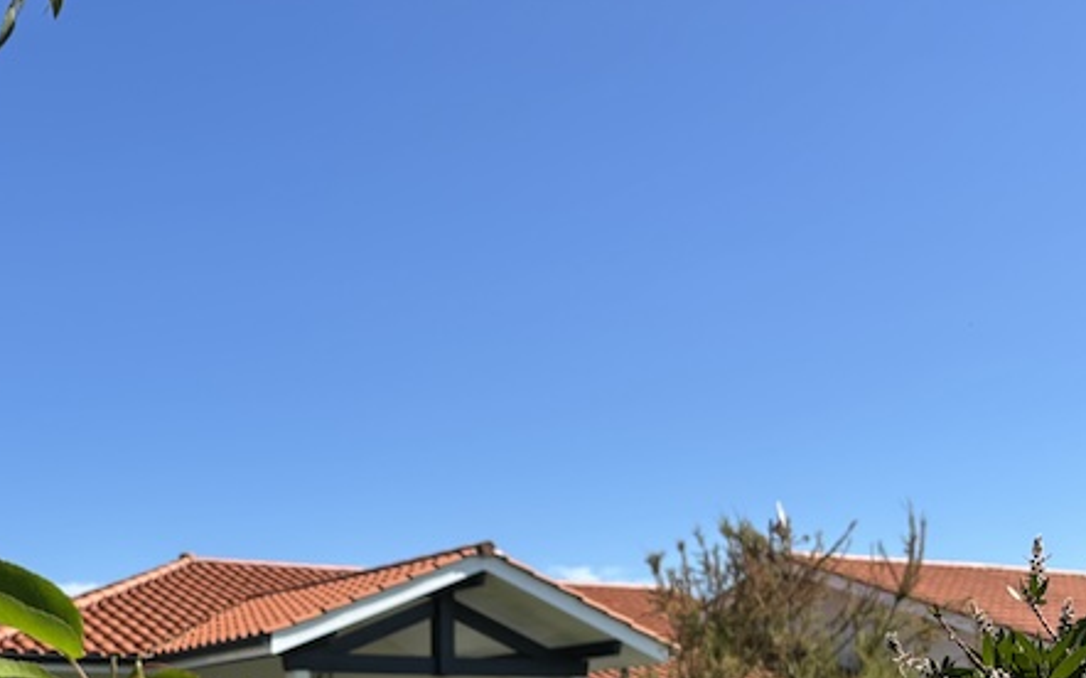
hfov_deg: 37.4
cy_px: 769
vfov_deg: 22.8
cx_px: 297
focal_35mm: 53
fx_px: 1568
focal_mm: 5.96
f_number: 1.6
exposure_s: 1/2710
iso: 50
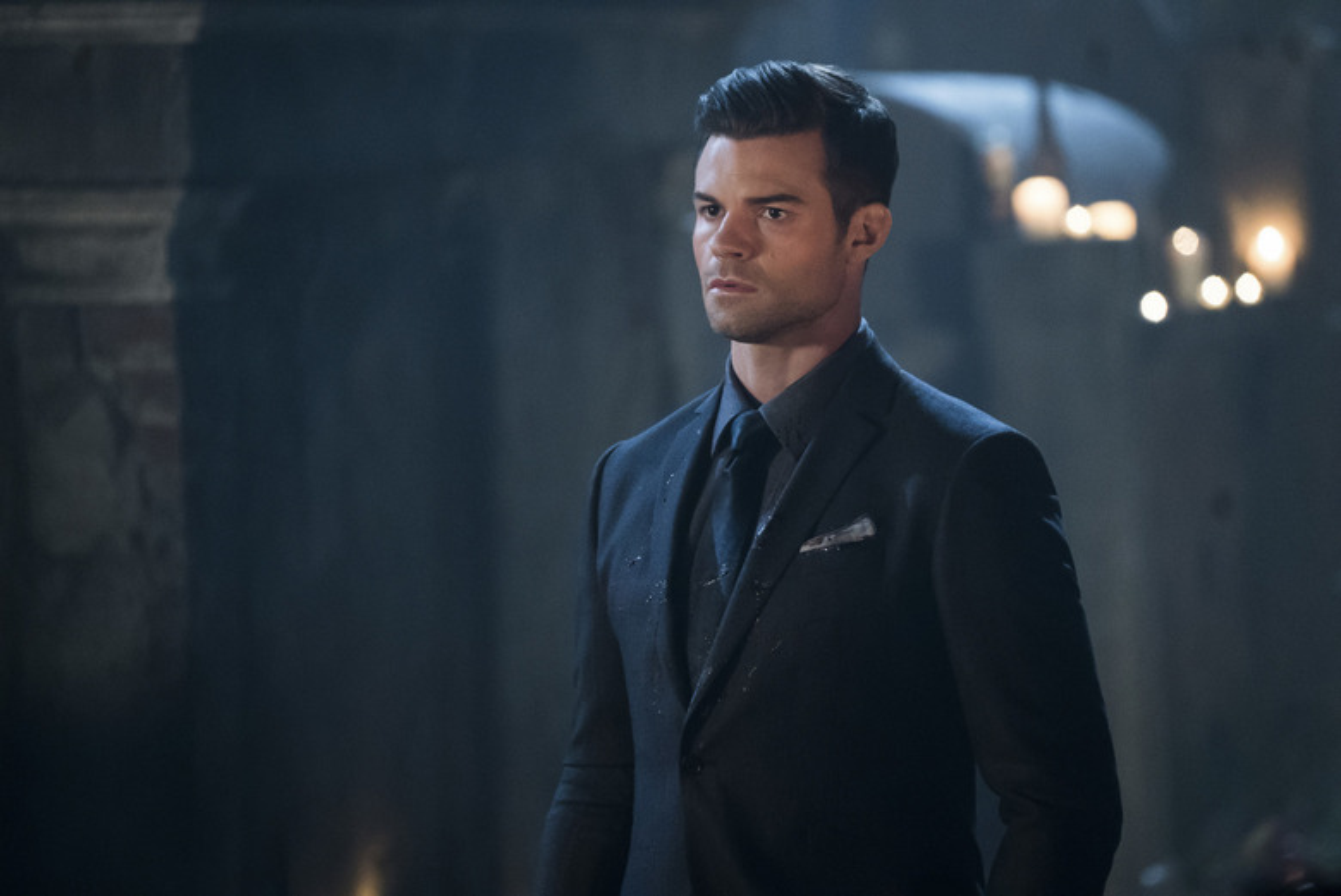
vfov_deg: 6.9
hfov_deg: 10.3
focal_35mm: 200
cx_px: 670
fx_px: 7454
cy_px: 448
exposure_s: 1/80
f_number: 4
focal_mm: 200
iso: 10000
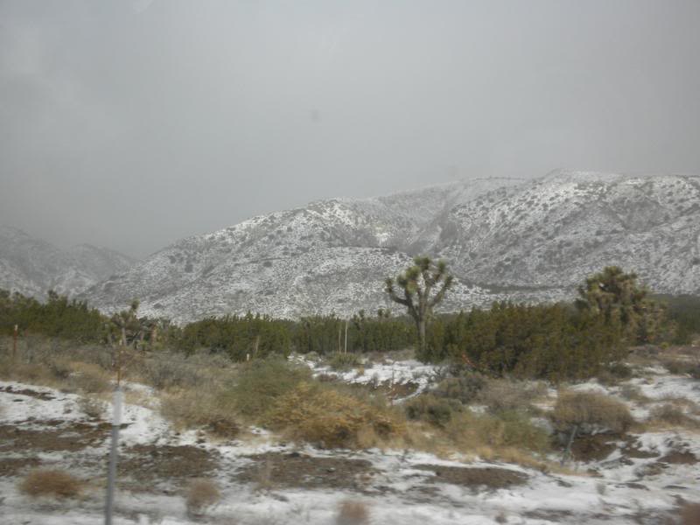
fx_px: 748
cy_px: 262
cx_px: 350
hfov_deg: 50.1
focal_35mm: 37
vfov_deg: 38.7
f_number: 3.5
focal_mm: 6.6
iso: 117
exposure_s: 1/500
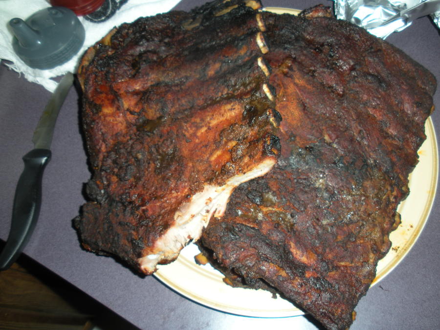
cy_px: 165
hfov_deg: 51.4
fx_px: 458
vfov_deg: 39.7
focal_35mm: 36
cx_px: 220
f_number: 3.5
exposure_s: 1/60
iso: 64
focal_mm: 6.3
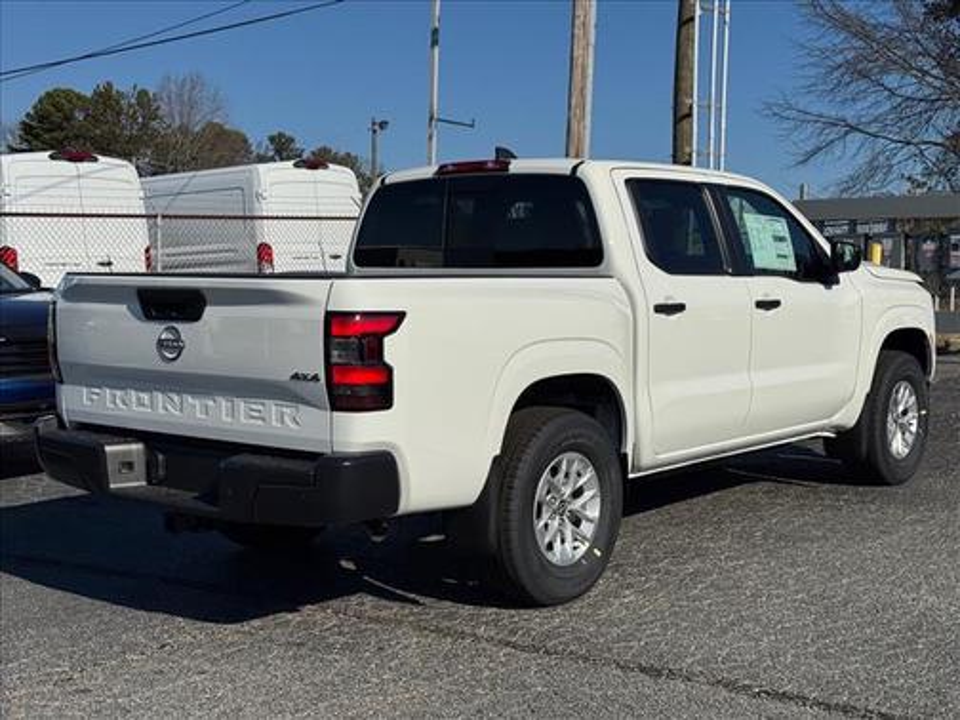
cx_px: 480
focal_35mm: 48
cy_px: 360
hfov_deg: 39.7
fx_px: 1331
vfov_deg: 30.3
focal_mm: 6.76
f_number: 1.78
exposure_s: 1/15385
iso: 80
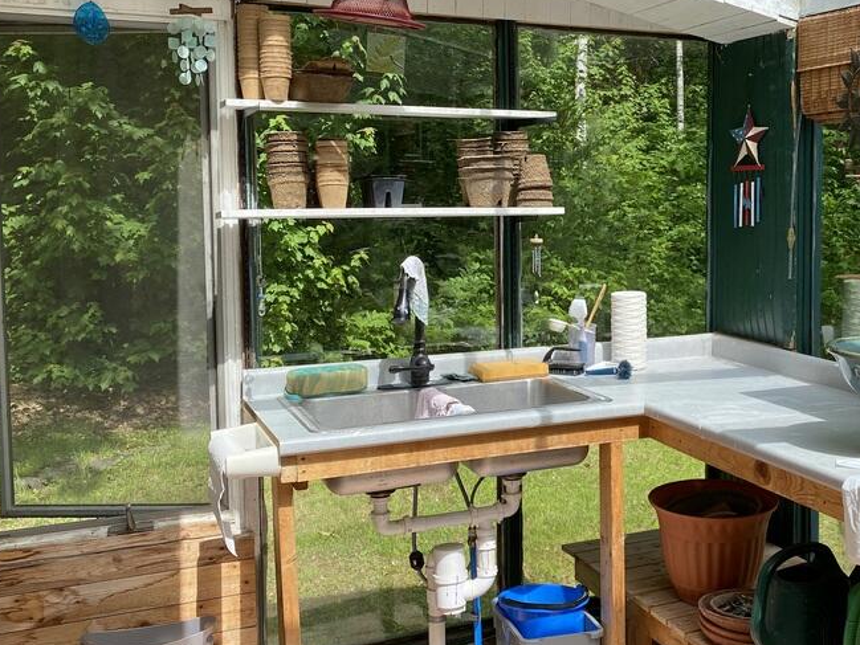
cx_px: 616
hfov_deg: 44.6
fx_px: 1019
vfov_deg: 35.1
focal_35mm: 41
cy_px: 278
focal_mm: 4.25
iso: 32
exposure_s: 1/1182
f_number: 1.8
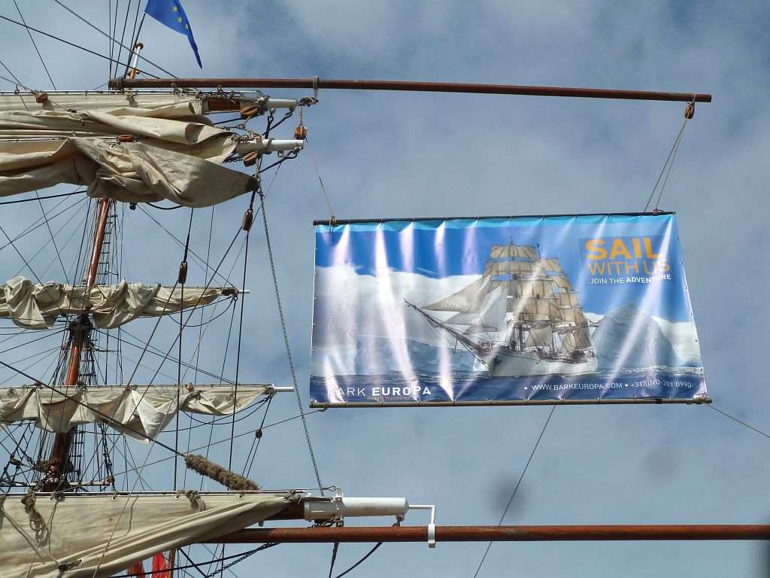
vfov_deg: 24.8
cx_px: 385
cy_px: 289
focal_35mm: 59
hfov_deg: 32.7
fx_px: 1312
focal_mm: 9.7
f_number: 5.6
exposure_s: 1/800
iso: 80
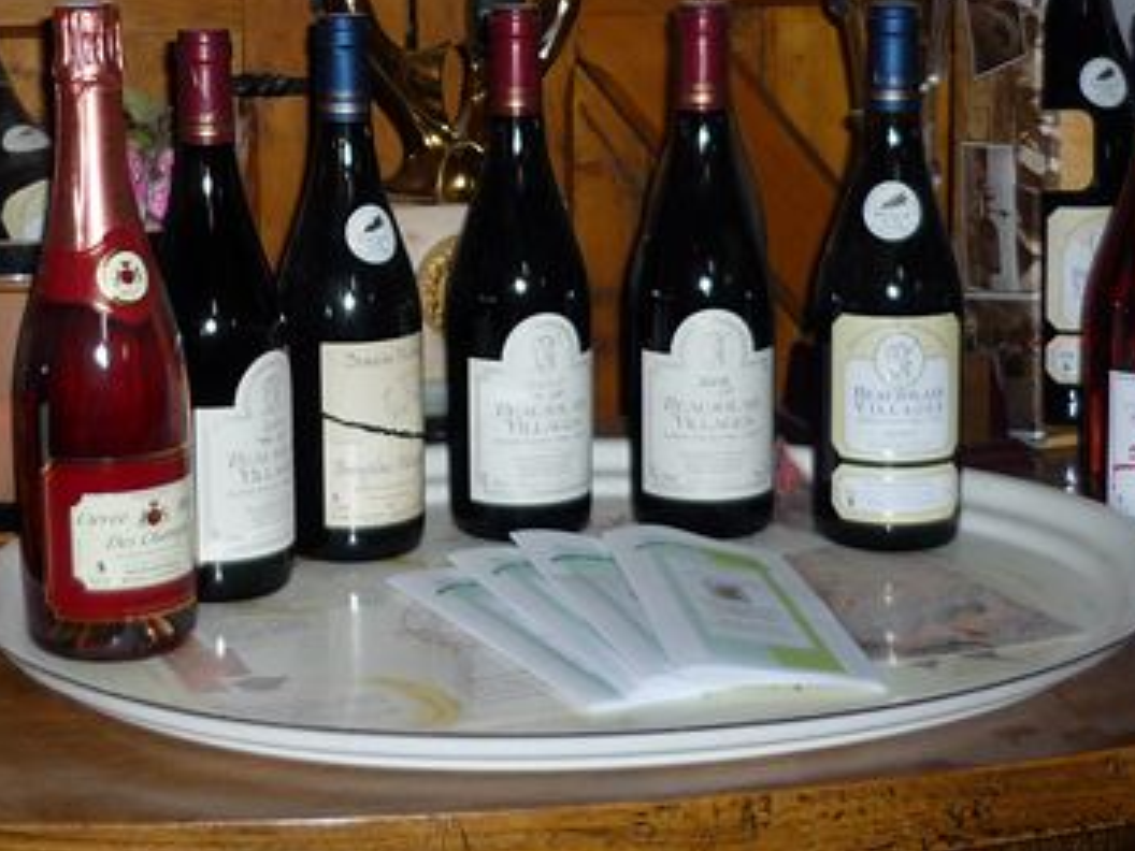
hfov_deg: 25.7
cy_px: 68
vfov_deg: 19.3
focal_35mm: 75
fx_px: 2459
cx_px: 303
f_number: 2.8
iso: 100
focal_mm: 5.5
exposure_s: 1/30
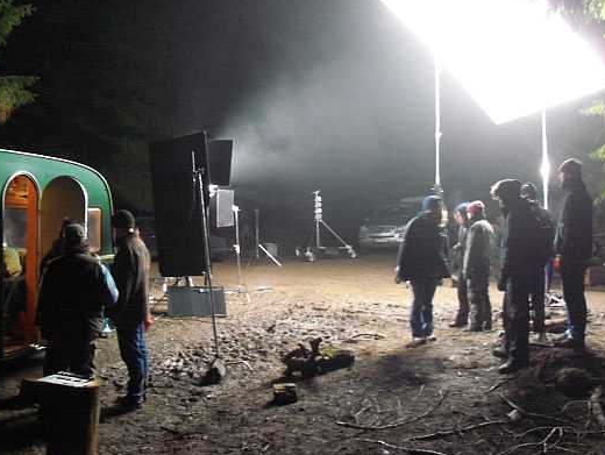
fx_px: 647
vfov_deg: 38.7
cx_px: 289
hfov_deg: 50.1
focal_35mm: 37
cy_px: 217
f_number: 3
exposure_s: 1/3.2
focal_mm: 6.3
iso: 400
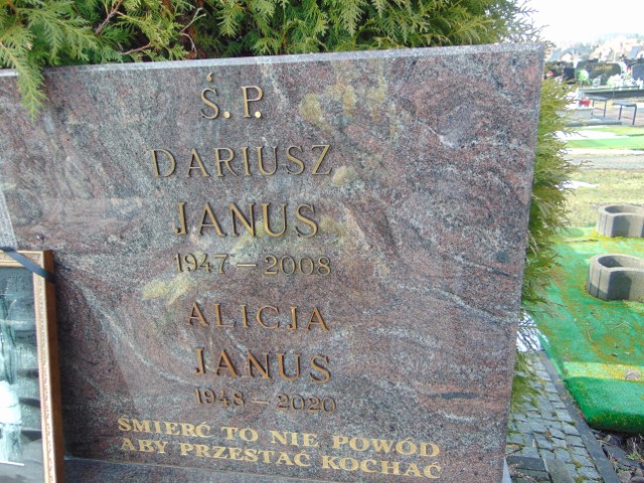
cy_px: 242
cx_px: 322
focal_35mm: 25
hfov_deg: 69.4
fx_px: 465
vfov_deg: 54.9
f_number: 3
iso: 80
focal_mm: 4.5
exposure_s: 1/160
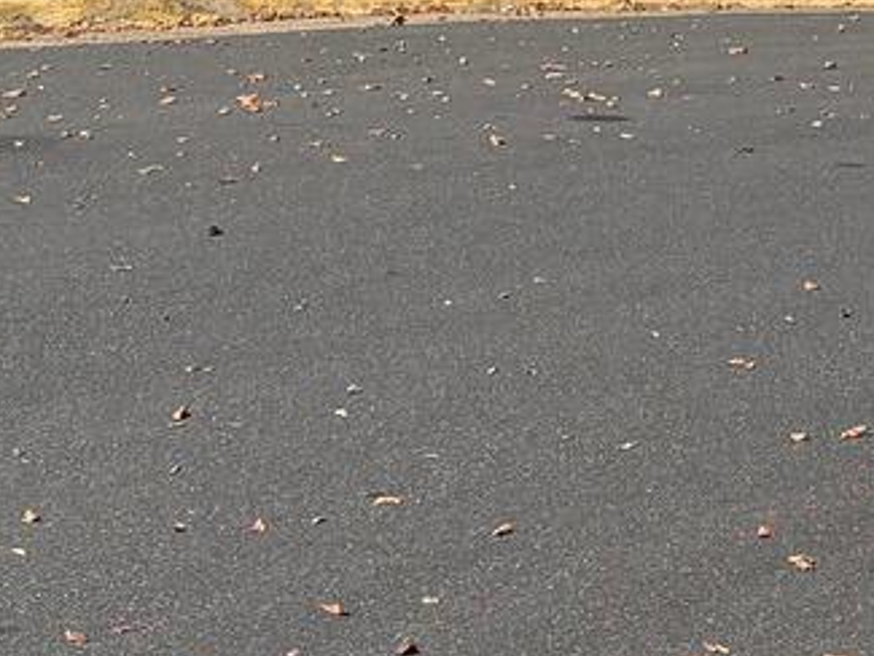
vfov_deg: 8.5
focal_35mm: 164
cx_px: 818
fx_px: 4142
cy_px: -742
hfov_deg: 11.9
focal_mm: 5.96
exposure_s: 1/5348
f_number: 1.6
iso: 50
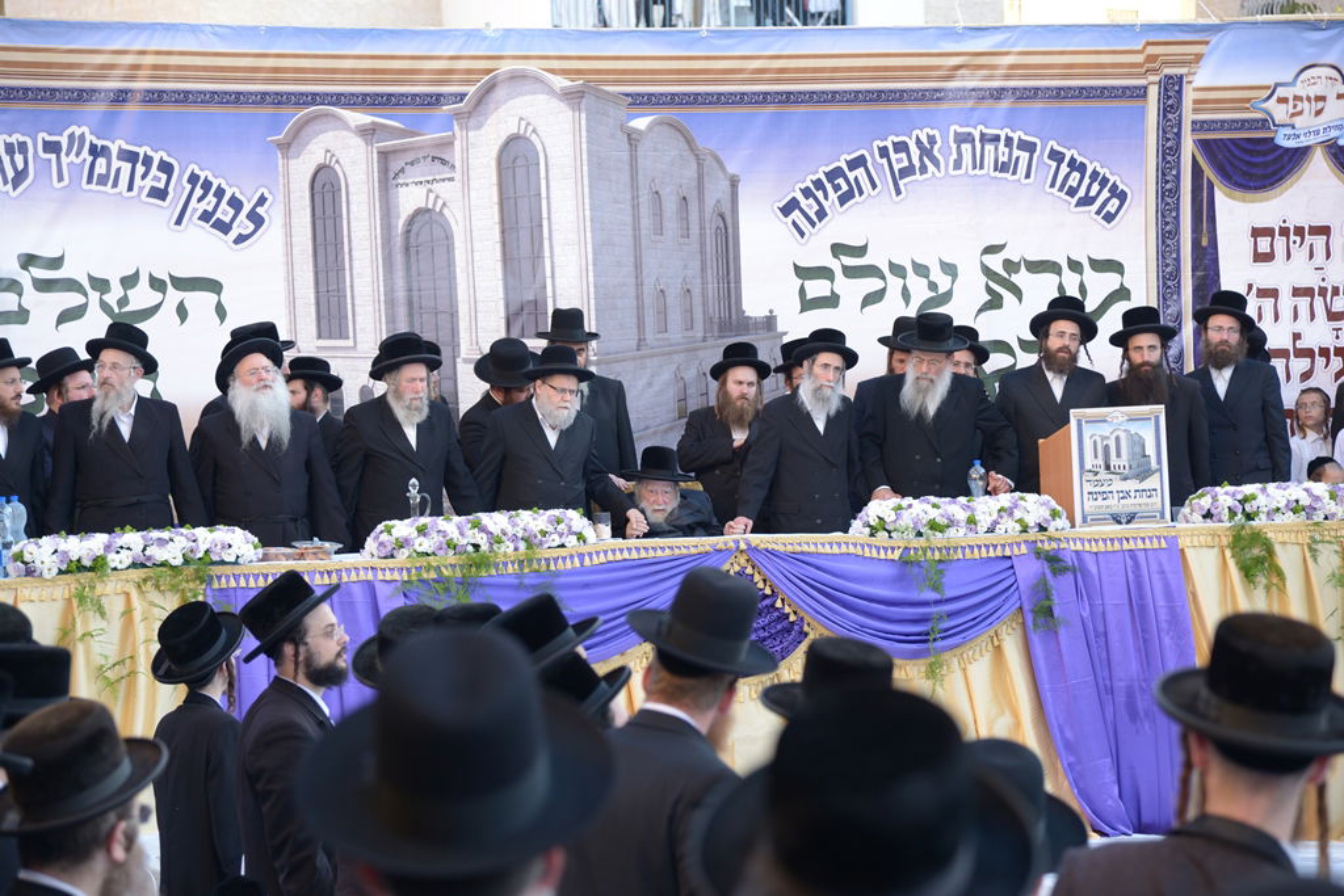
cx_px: 672
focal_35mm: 105
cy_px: 448
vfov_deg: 13.0
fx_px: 3920
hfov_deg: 19.5
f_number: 5.6
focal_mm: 105
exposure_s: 1/125
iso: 320
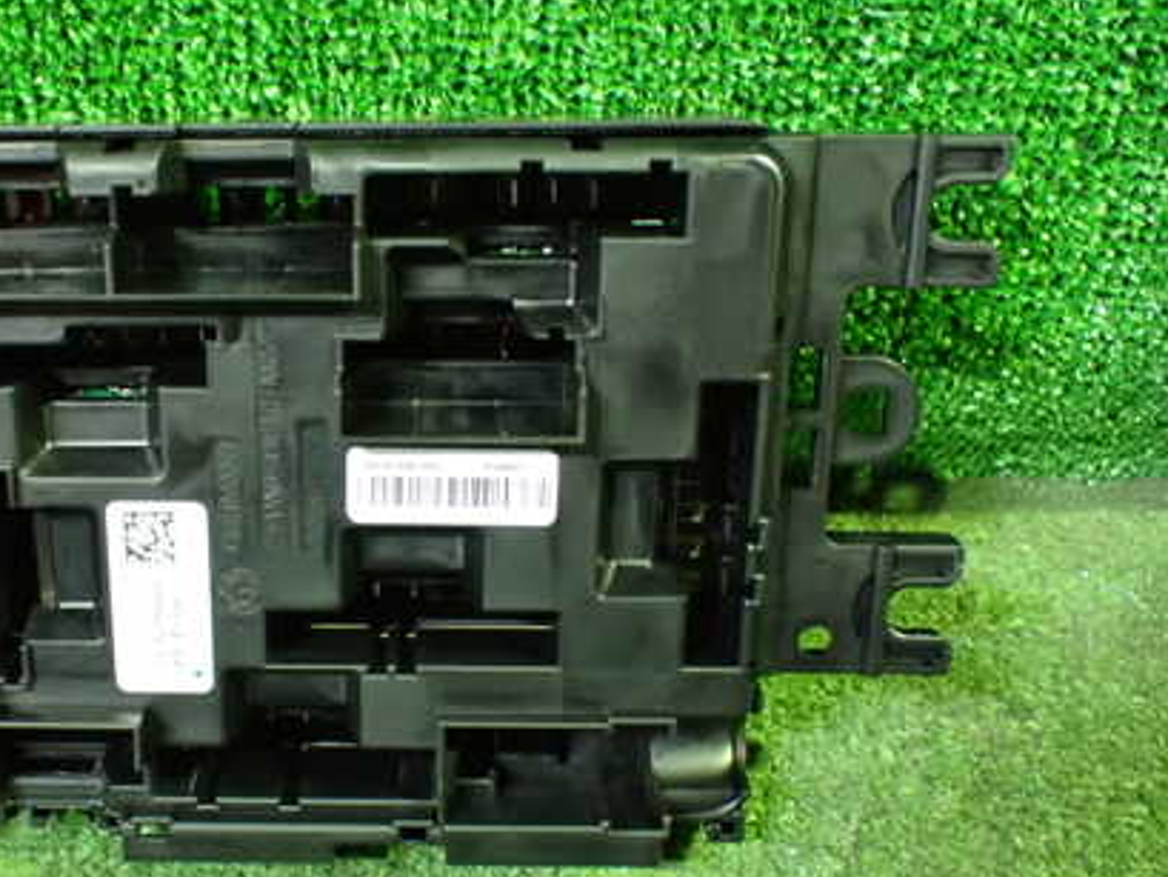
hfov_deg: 42.1
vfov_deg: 32.8
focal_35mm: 44
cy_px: 526
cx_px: 346
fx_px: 1485
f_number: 2.3
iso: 1250
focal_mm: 5.4
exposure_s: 1/30
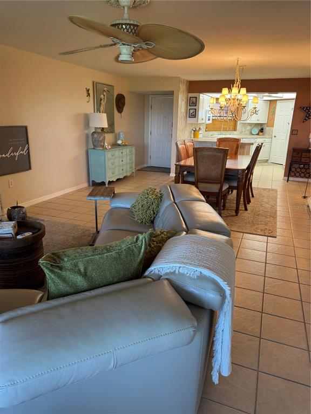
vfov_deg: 71.6
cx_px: 156
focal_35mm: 24
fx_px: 287
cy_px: 207
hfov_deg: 56.8
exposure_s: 1/60
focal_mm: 6.76
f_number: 1.78
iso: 250
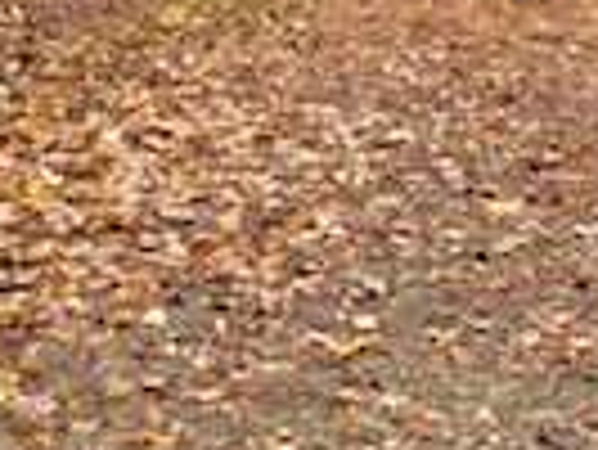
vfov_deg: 13.1
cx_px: 549
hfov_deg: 17.7
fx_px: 1885
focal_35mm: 109
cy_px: -164
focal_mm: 4.15
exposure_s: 1/272
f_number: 2.2
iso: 25
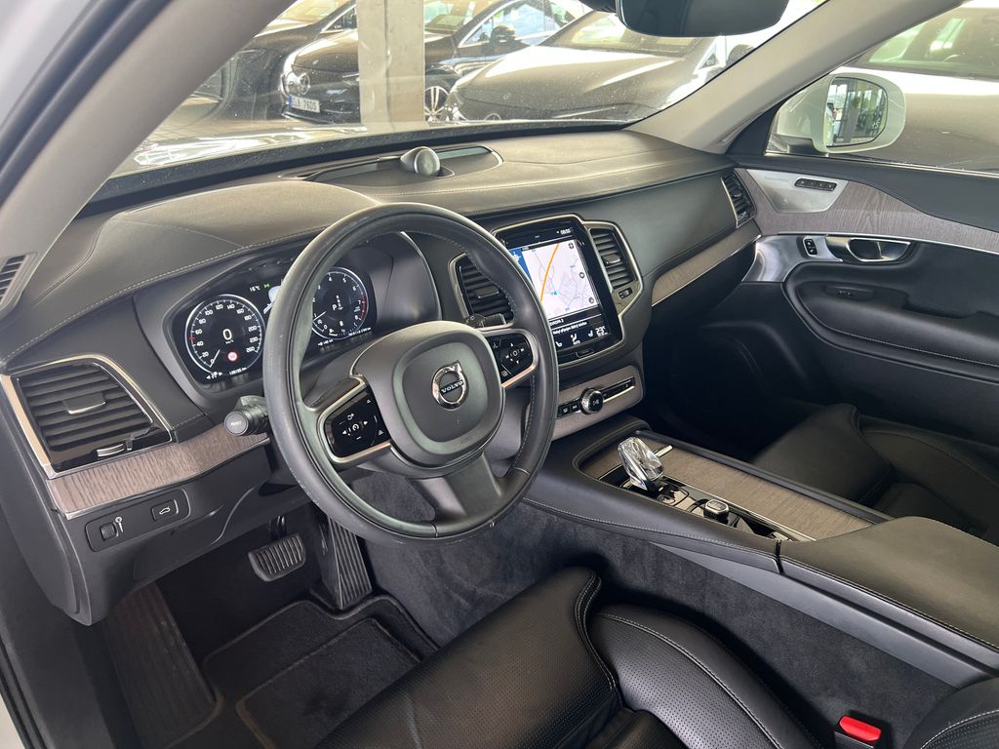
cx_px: 500
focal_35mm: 26
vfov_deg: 53.1
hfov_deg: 67.3
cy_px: 374
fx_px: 750
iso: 125
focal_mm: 5.7
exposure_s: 1/106
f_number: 1.5
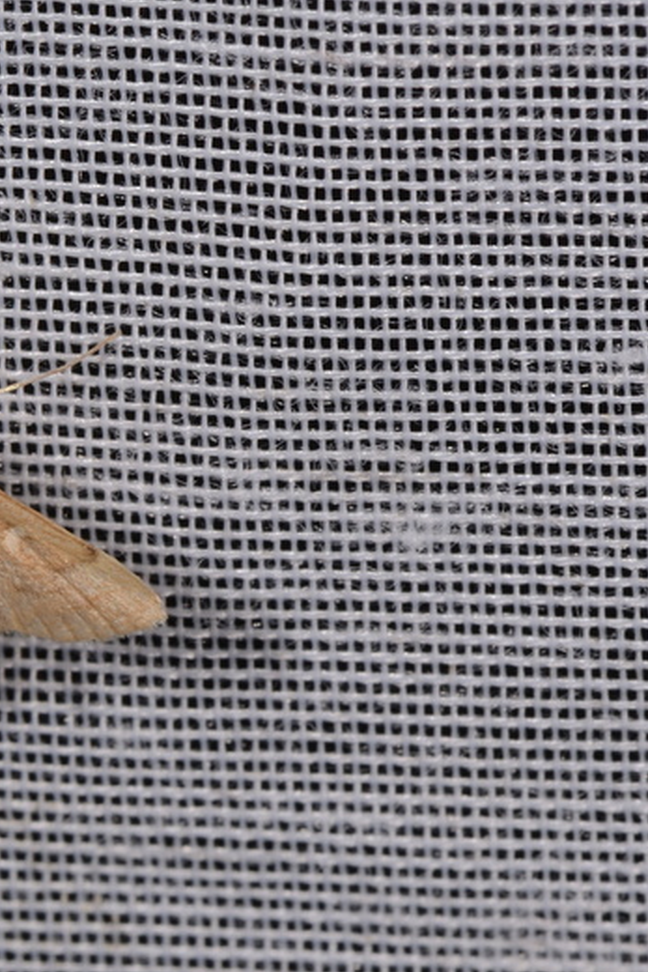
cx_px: -86
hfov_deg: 7.1
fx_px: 5228
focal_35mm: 194
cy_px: 484
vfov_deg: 10.6
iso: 100
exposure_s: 1/60
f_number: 32
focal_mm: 85
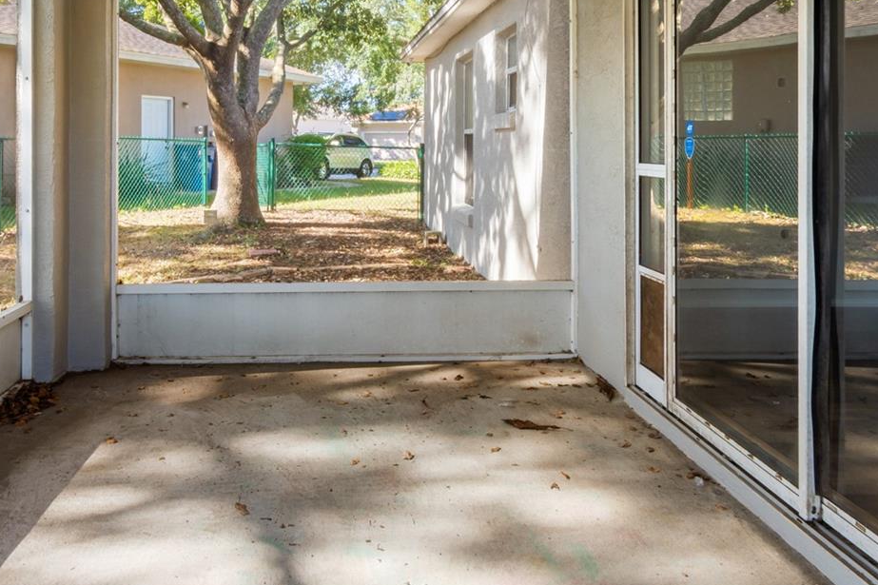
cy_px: 284
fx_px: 634
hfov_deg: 68.9
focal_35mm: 26
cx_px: 365
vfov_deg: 49.5
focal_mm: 10
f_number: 10
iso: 100
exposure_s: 1/2
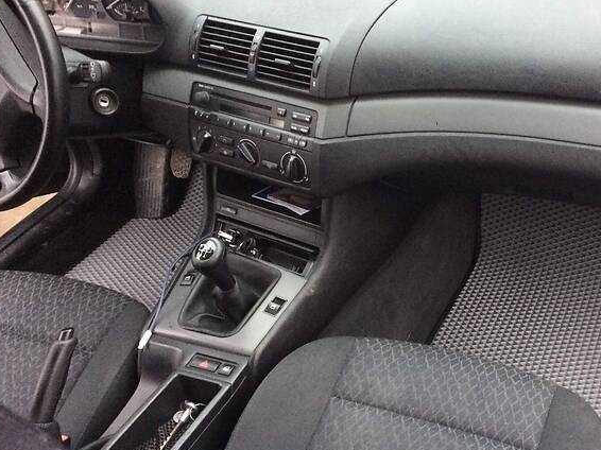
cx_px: 414
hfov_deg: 44.9
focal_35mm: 41
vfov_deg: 35.0
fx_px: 712
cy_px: 258
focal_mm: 4.2
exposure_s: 1/17
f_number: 2.2
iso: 320
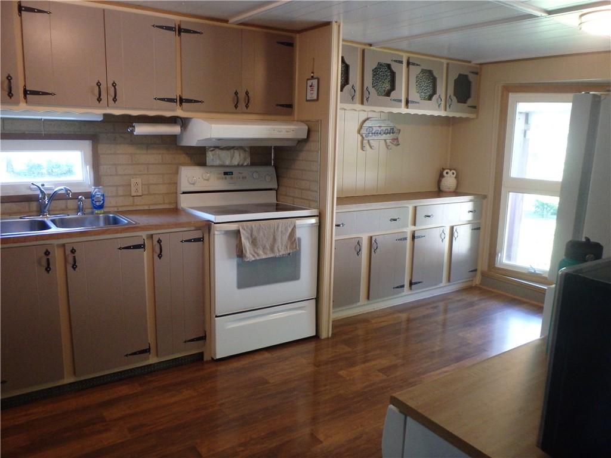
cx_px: 306
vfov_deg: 49.7
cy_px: 229
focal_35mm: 28
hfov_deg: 63.4
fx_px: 494
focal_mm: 5
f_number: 3.9
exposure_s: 1/30
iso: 640
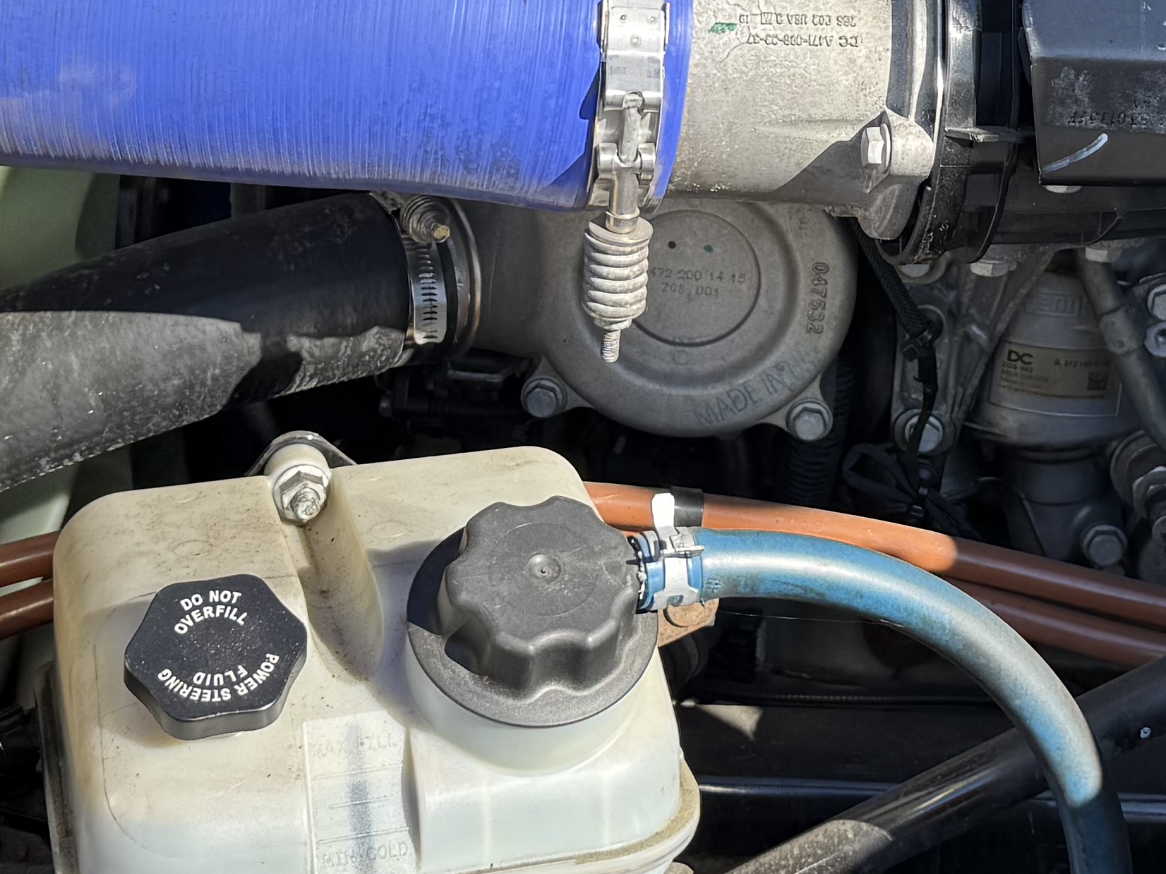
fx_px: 2796
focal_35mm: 83
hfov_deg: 23.3
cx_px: 858
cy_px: -57
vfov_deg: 17.3
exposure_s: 1/1410
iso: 80
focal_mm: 6.76
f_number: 1.78
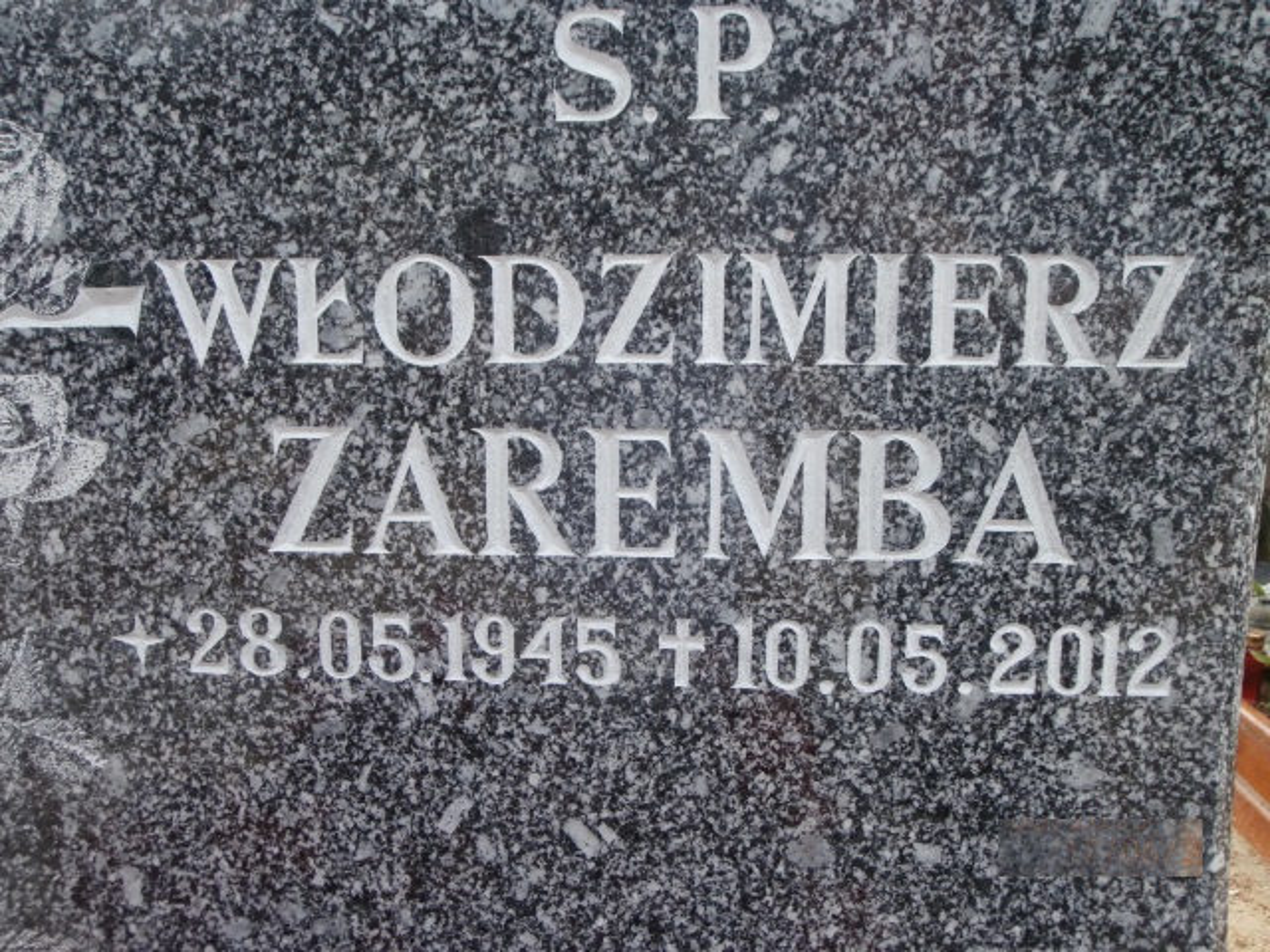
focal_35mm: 38
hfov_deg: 49.0
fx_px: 1394
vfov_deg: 37.7
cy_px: 476
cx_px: 635
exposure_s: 1/200
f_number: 3.9
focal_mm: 6.67
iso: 100
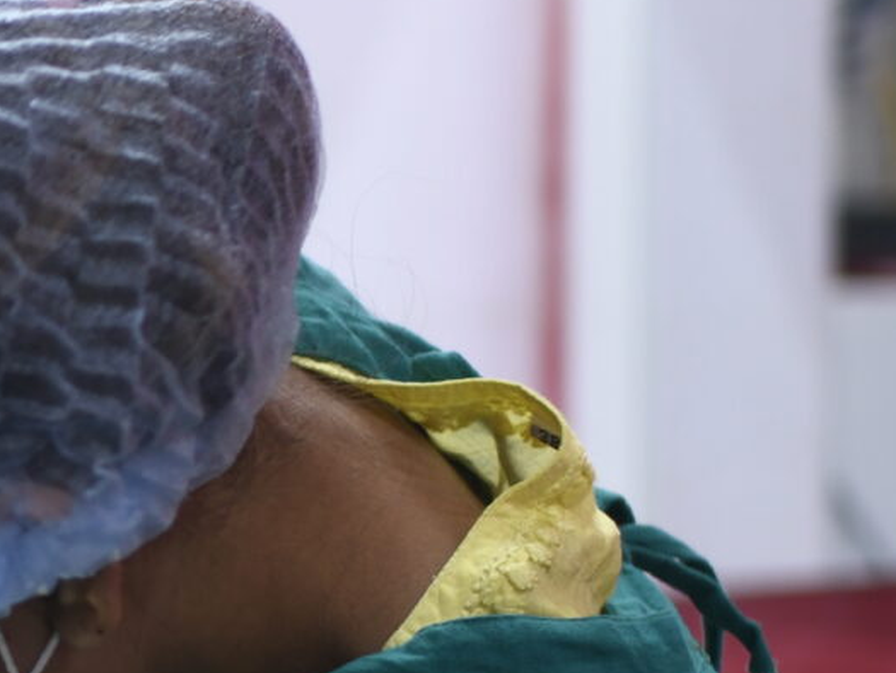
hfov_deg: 11.3
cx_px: -664
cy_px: 831
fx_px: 4246
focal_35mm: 164
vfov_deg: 8.9
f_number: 2
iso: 400
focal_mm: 35
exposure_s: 1/160
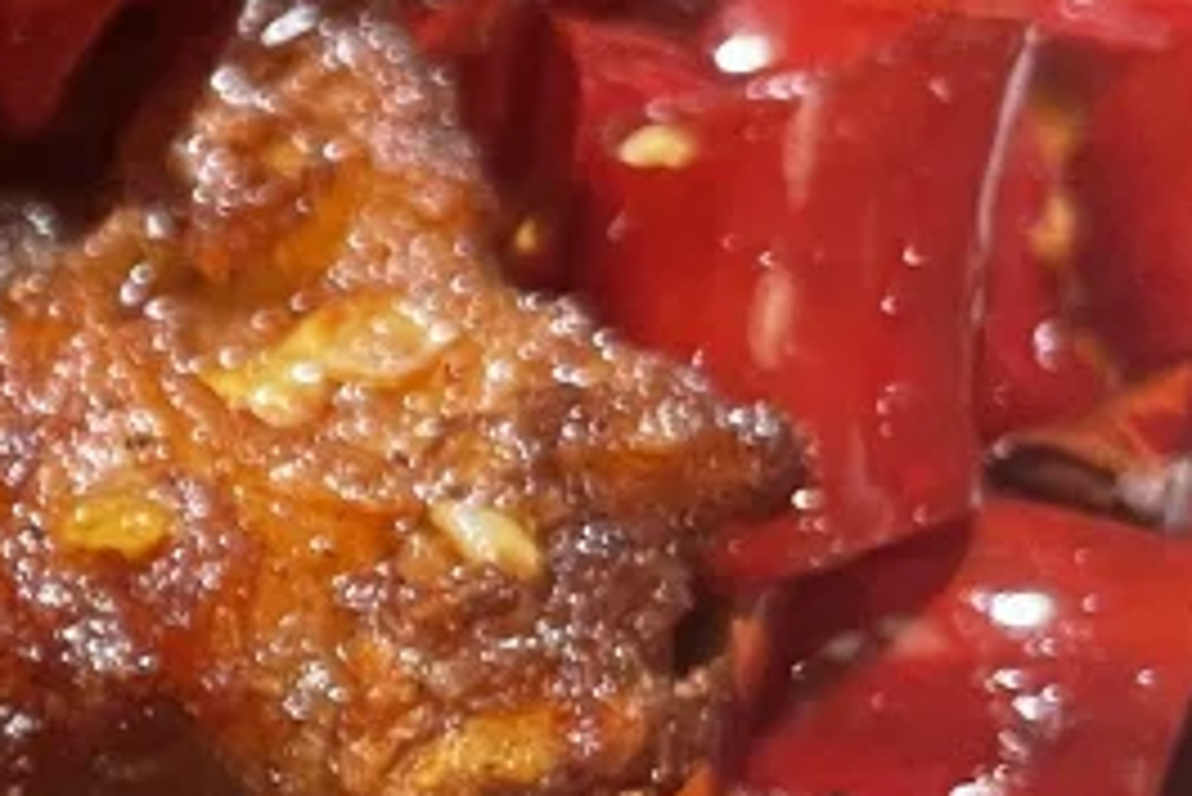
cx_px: -1102
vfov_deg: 9.3
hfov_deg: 12.5
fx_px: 4870
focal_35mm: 147
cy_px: 774
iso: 160
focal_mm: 4.2
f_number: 1.6
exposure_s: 1/50
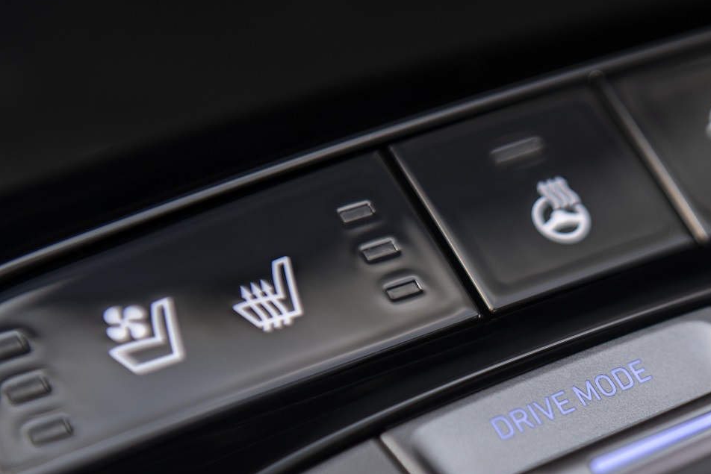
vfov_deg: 9.3
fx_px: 2903
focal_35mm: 147
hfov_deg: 13.8
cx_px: 639
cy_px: 467
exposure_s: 1/60
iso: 64
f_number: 4
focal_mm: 70
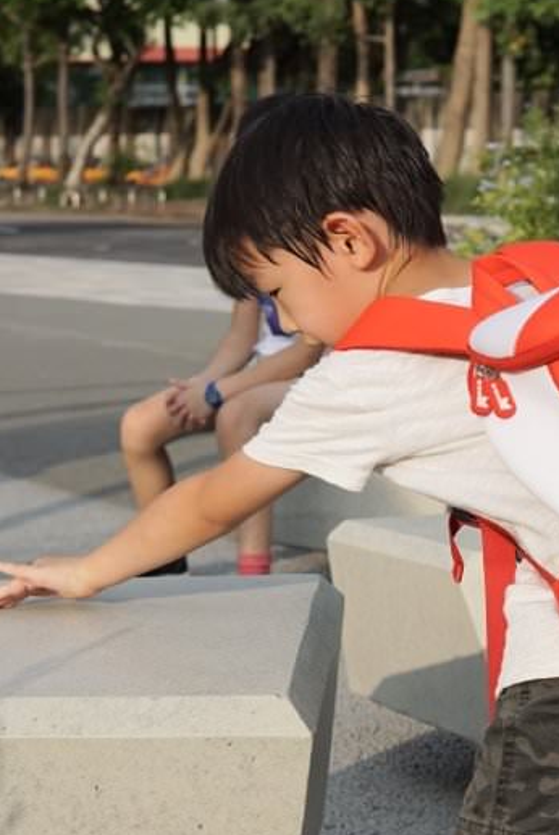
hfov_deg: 15.5
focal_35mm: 87
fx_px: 2021
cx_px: 512
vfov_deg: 23.2
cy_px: 604
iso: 100
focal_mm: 30
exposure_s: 1/800
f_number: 4.5
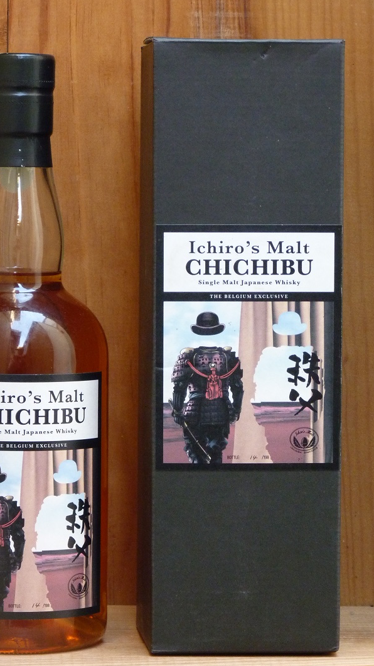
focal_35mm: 185
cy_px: 332
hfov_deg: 6.6
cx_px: 126
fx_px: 3263
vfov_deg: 11.6
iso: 400
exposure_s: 1/30
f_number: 3.7
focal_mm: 26.7
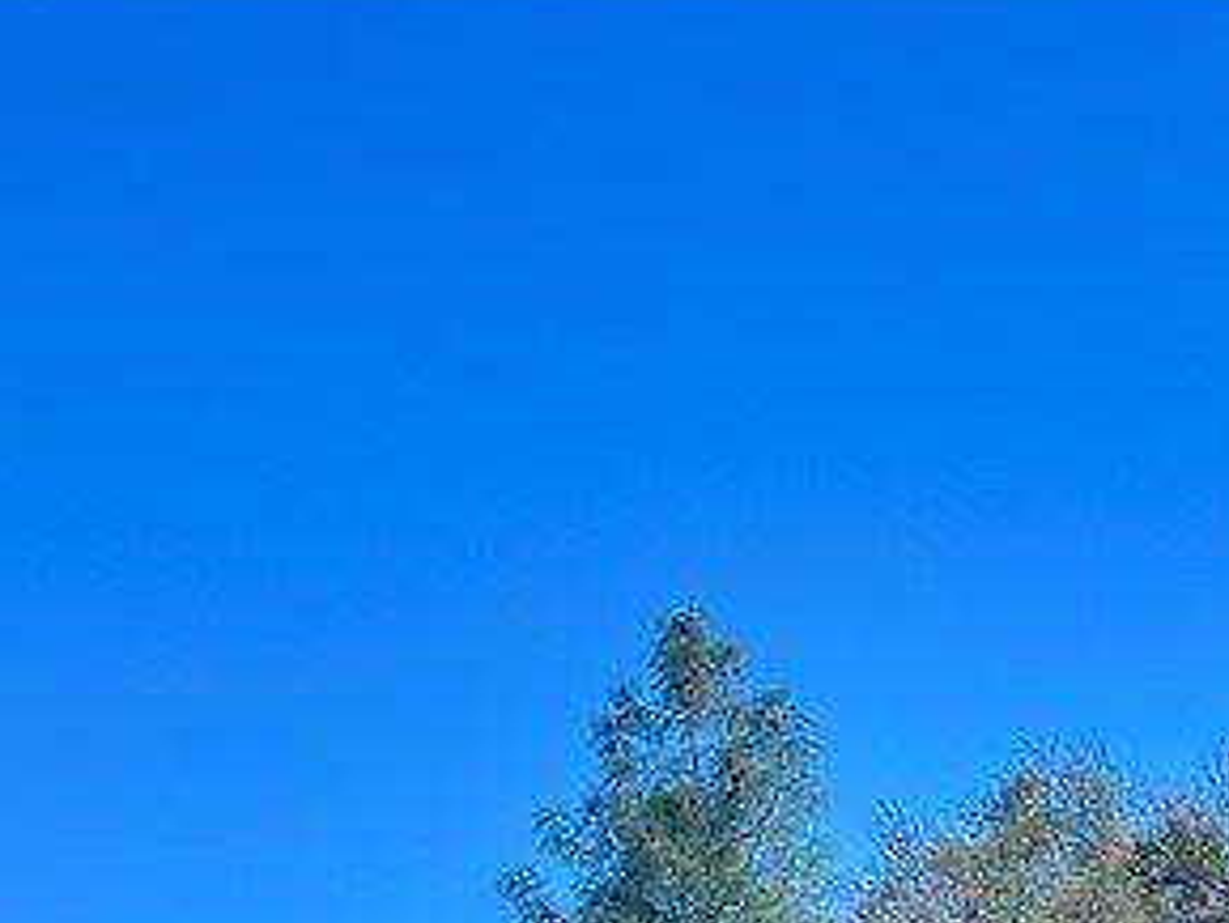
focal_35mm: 92
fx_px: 3268
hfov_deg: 21.3
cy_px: 1578
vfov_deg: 14.4
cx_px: 600
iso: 50
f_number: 1.5
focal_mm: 5.7
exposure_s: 1/1808
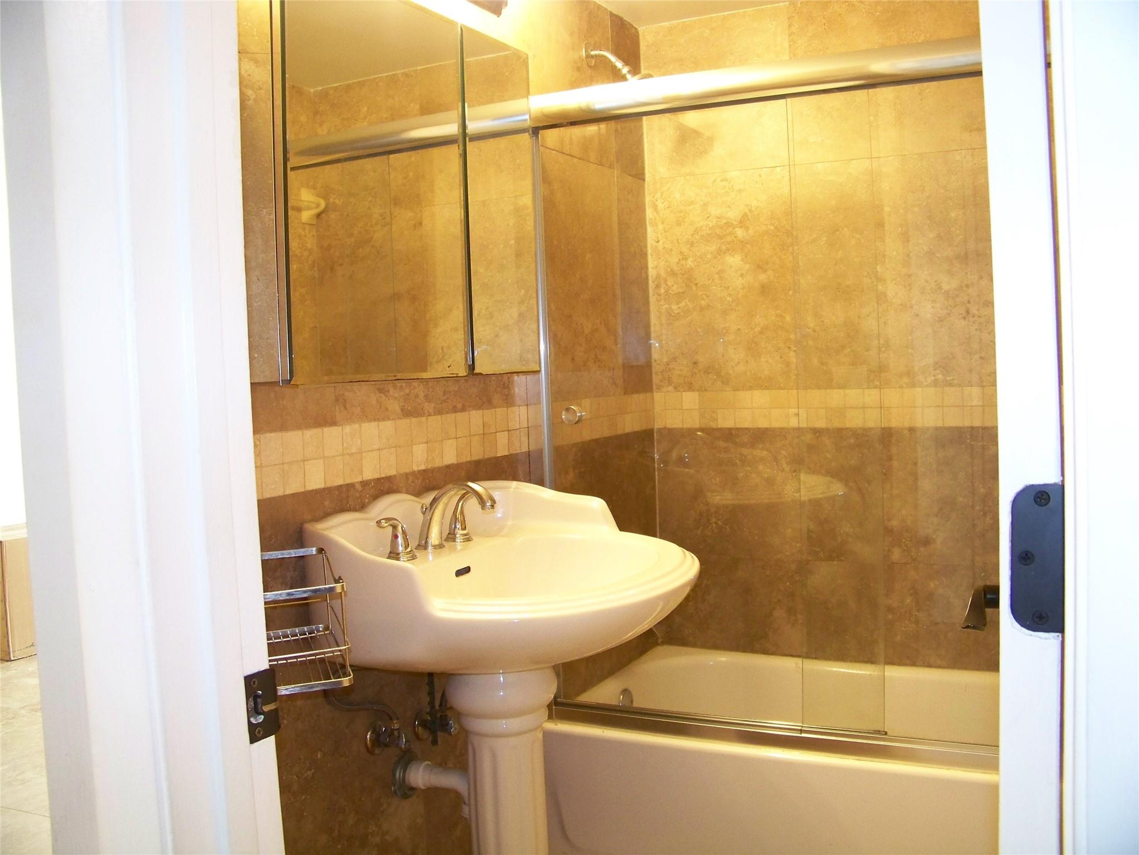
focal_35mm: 33
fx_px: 1086
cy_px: 428
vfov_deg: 42.9
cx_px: 570
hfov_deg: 55.4
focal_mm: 5.85
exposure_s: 1/30
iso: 250
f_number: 2.8
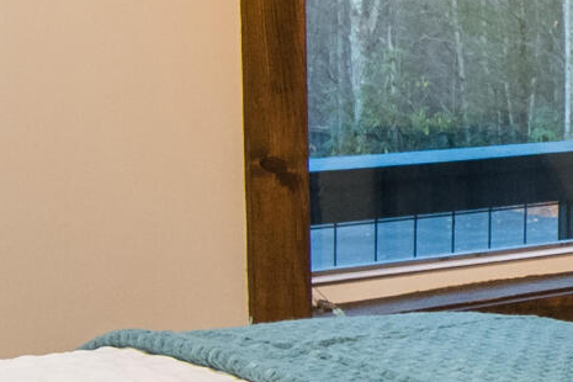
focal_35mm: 116
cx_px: 1084
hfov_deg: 14.9
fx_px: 1846
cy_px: 150
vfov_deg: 11.8
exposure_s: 1/10
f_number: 6.3
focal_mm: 12
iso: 400
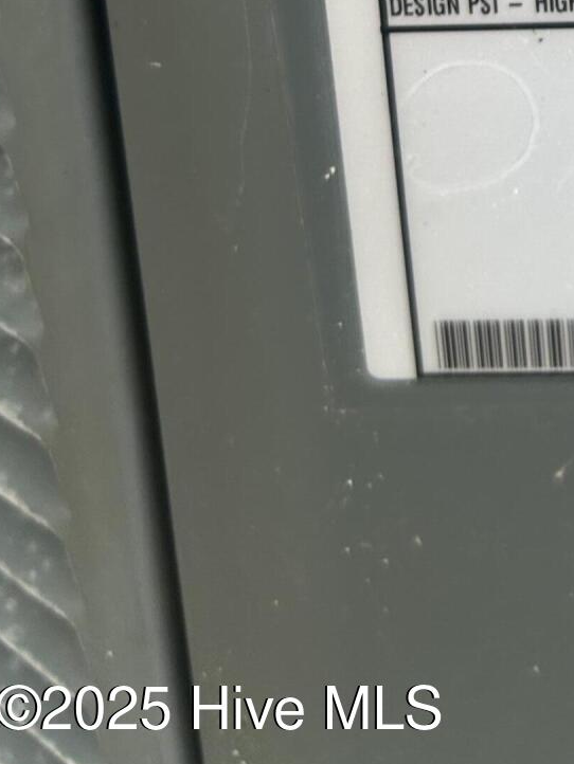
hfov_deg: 18.7
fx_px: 1591
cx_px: 785
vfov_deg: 23.6
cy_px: -253
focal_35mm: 72
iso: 40
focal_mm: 5.7
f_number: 1.5
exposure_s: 1/121
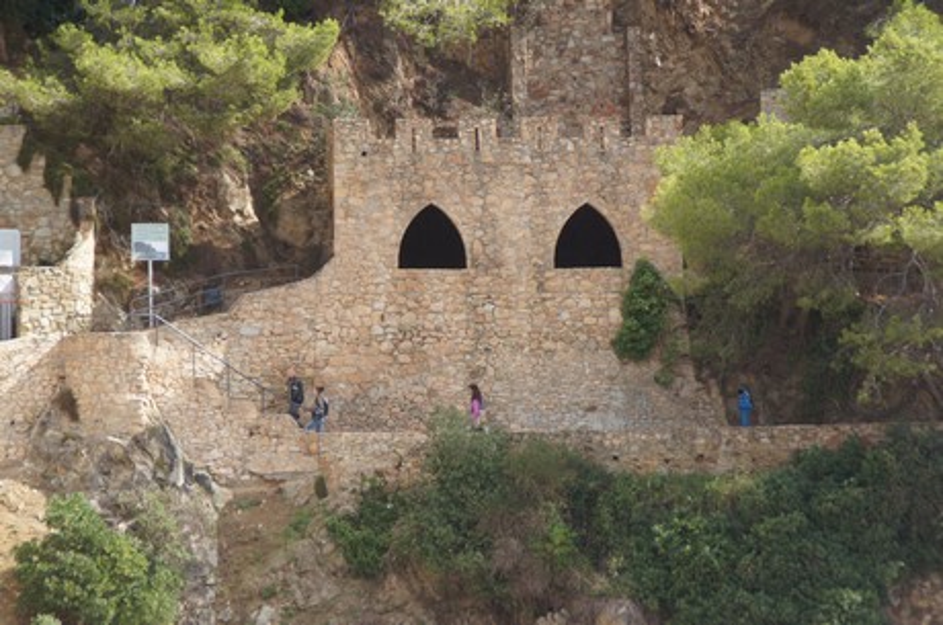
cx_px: 472
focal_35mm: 158
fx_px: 4118
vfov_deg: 8.7
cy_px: 312
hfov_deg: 13.1
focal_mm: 105
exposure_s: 1/160
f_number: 5.6
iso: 100
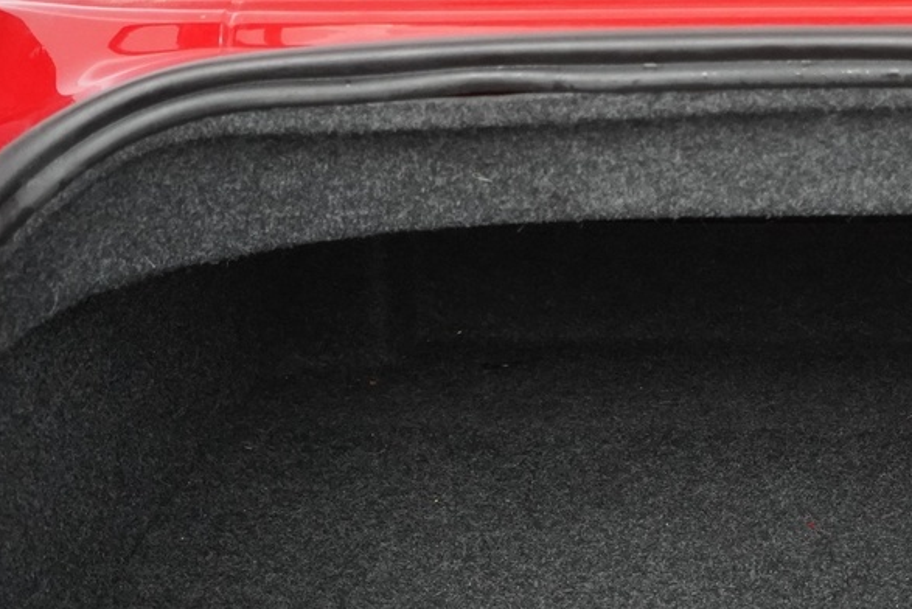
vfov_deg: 17.1
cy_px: 385
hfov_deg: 24.5
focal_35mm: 80
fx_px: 2028
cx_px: 855
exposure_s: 1/60
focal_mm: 29
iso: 4000
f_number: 3.5
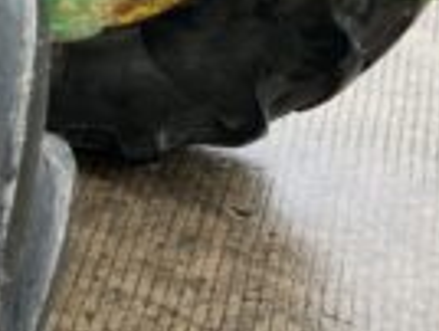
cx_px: -351
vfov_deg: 10.8
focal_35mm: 138
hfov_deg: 12.9
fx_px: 1753
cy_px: 147
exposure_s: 1/122
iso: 50
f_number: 1.8
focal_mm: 3
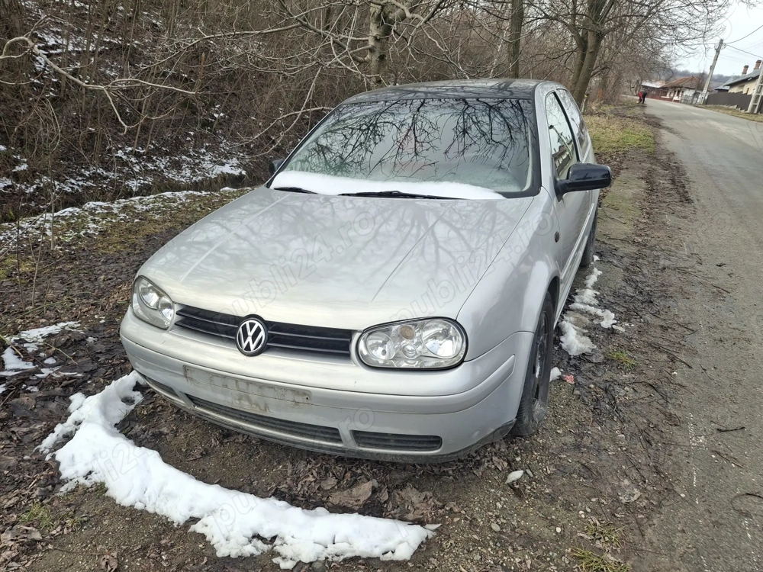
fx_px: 551
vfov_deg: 54.9
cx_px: 382
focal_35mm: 25
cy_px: 286
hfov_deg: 69.4
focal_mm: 4.69
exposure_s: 1/690
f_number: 1.8
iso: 32
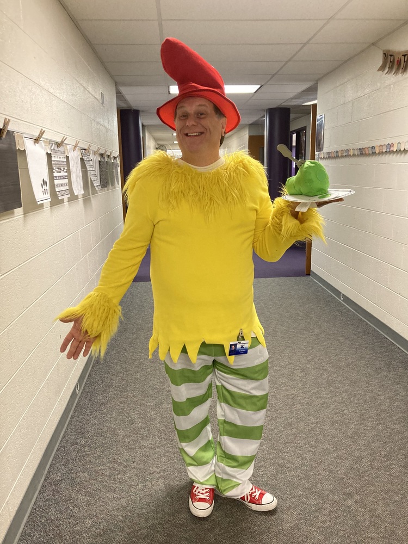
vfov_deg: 63.4
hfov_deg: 49.7
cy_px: 272
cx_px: 204
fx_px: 440
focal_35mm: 28
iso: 250
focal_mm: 3.99
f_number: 1.8
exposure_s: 1/60
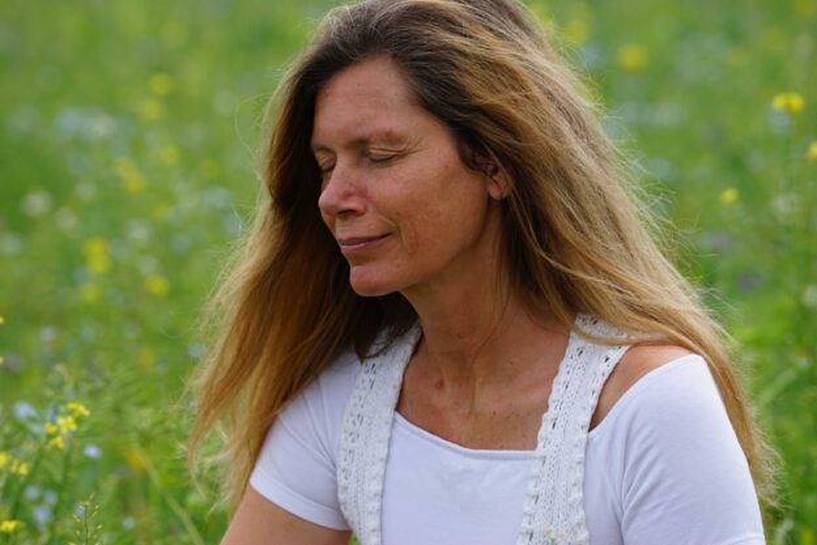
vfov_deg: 7.2
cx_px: 408
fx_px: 4335
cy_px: 272
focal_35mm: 191
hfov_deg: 10.8
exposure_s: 1/250
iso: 100
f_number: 6.3
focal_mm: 191
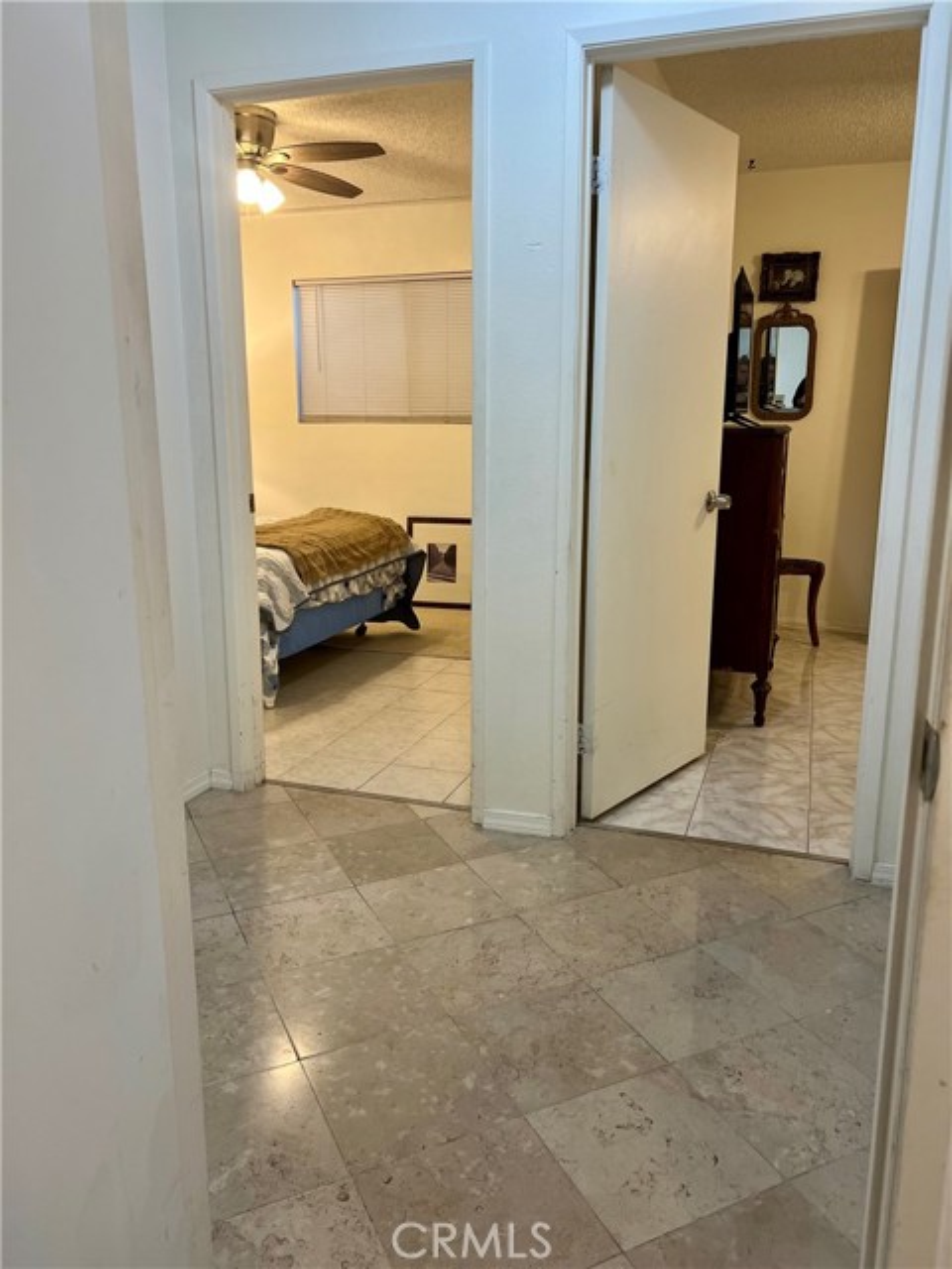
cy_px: 634
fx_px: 953
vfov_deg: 67.3
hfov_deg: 53.1
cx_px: 476
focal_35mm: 26
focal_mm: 5.7
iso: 125
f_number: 1.5
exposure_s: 1/120
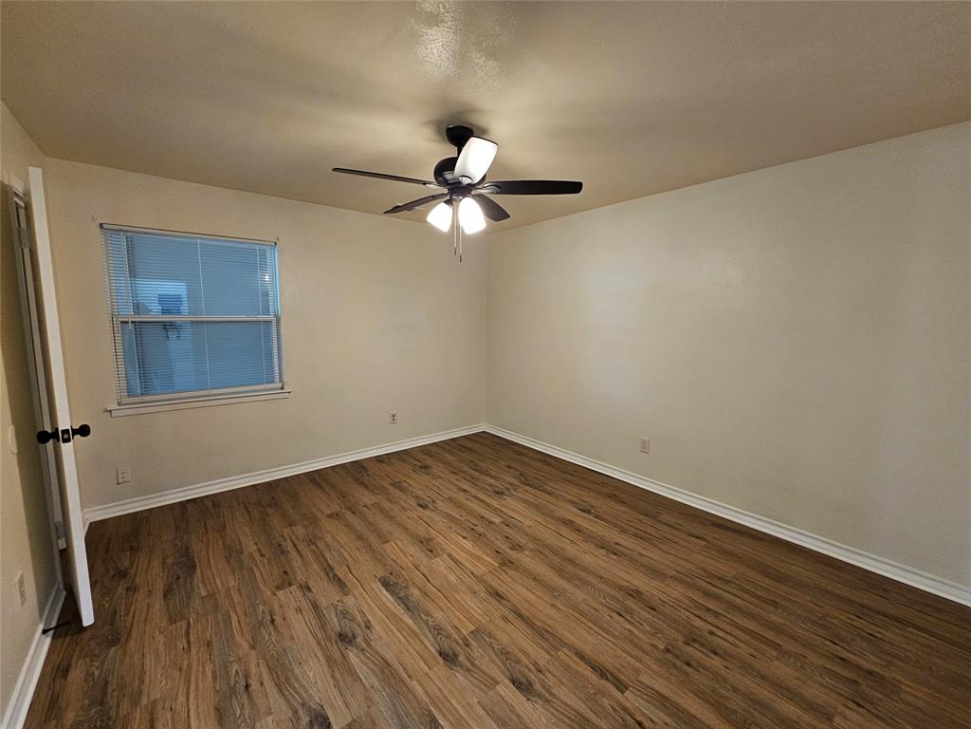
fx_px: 365
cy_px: 364
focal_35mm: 13
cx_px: 486
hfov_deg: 106.2
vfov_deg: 89.9
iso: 250
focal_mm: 2.2
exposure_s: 1/60
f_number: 2.2
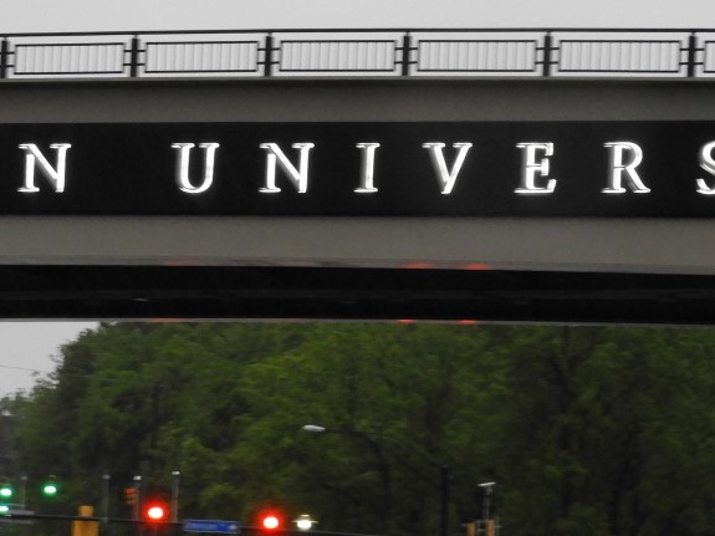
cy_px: 44
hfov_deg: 7.5
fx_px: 5431
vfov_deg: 5.6
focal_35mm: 263
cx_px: 357
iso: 400
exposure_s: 1/50
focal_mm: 18.8
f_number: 4.8
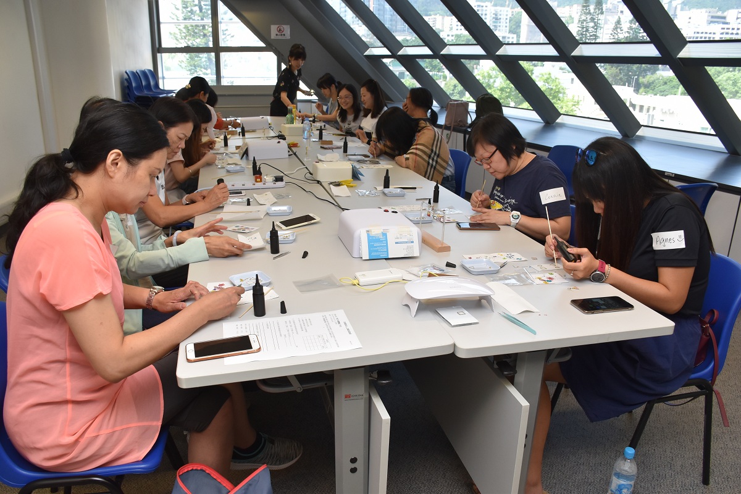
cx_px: 370
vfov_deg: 47.9
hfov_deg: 67.4
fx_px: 556
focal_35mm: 27
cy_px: 247
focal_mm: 18
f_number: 5.6
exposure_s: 1/125
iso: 720
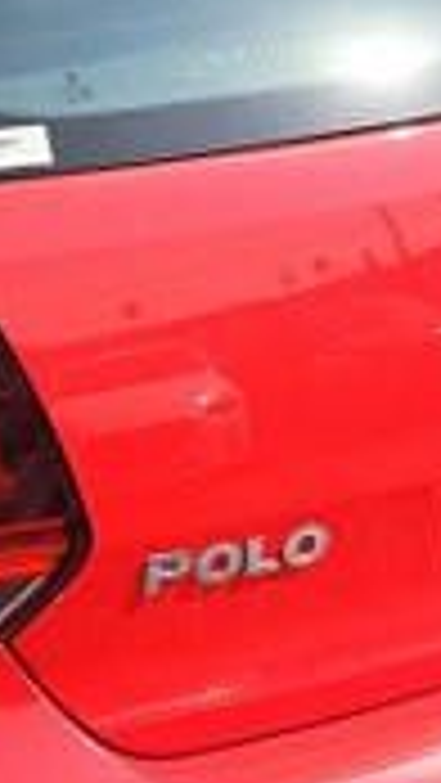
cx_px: -153
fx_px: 2492
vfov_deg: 17.9
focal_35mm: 120
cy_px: 374
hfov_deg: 9.9
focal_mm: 5.23
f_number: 1.8
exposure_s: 1/1046
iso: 50
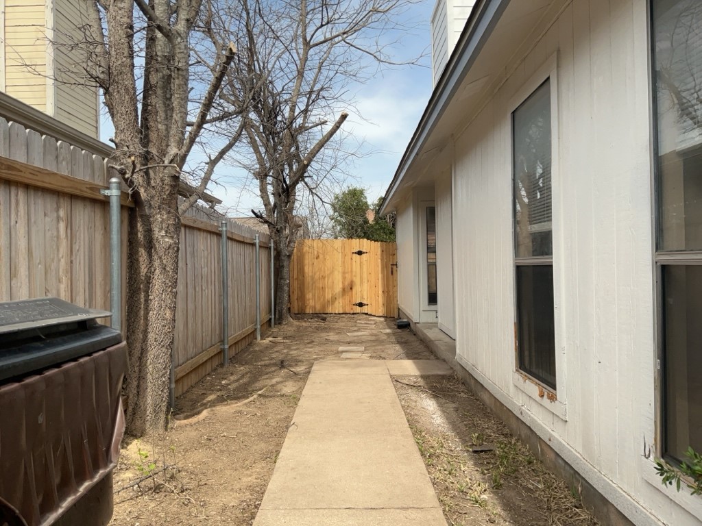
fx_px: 548
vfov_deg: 51.4
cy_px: 263
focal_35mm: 27
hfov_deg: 65.3
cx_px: 351
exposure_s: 1/1144
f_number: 1.8
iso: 25
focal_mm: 3
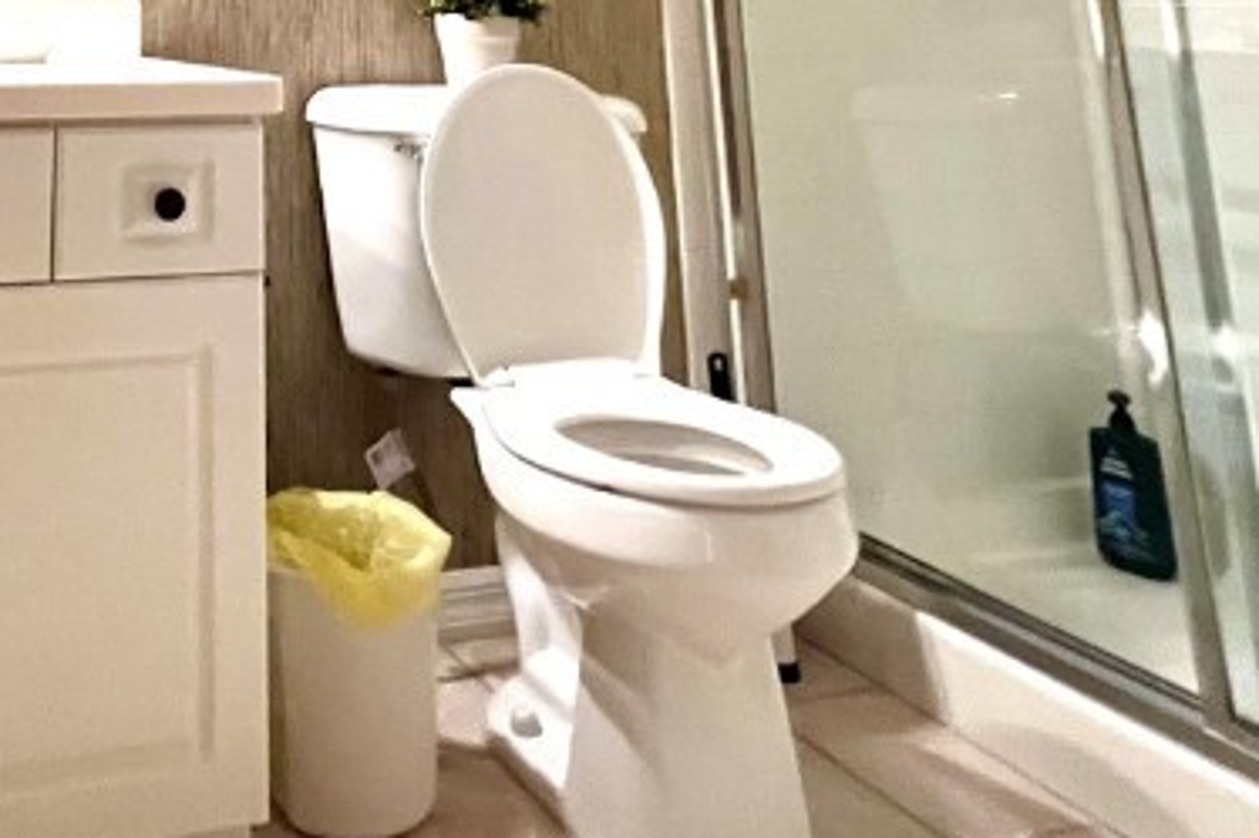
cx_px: 172
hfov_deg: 47.6
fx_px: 1293
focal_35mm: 37
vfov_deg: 27.8
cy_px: -326
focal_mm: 1.57
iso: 640
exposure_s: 1/60
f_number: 1.8
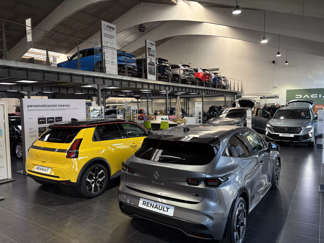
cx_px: 162
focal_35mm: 26
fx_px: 243
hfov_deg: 67.3
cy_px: 122
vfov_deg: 53.1
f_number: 1.6
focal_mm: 5.96
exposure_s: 1/125
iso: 80
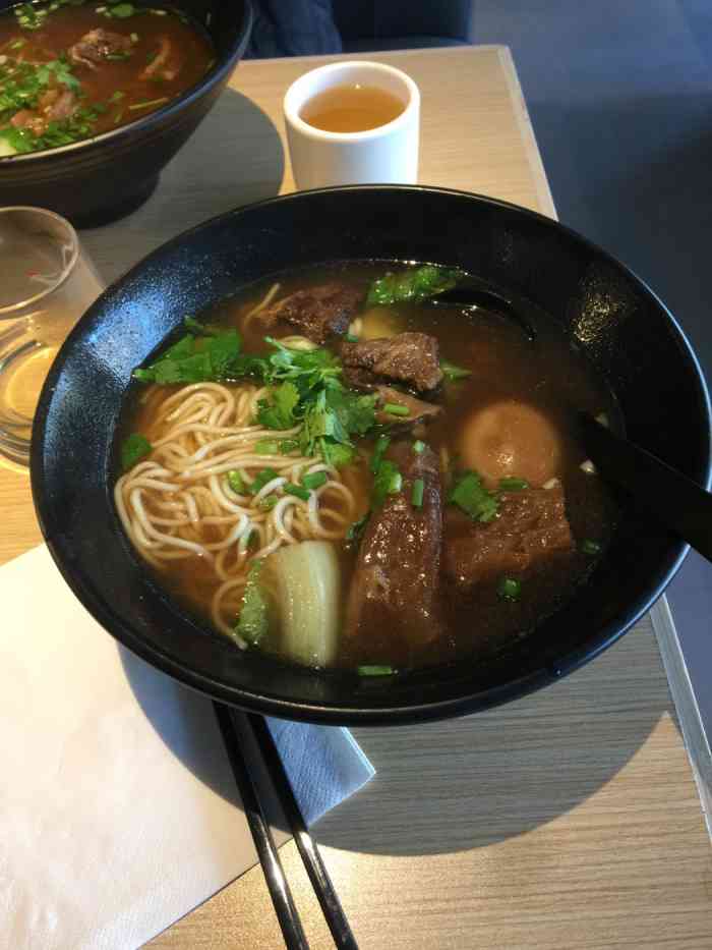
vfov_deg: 61.7
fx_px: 795
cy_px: 475
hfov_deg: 48.2
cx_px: 356
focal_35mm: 29
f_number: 2.2
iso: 50
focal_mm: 4.15
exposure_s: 1/17
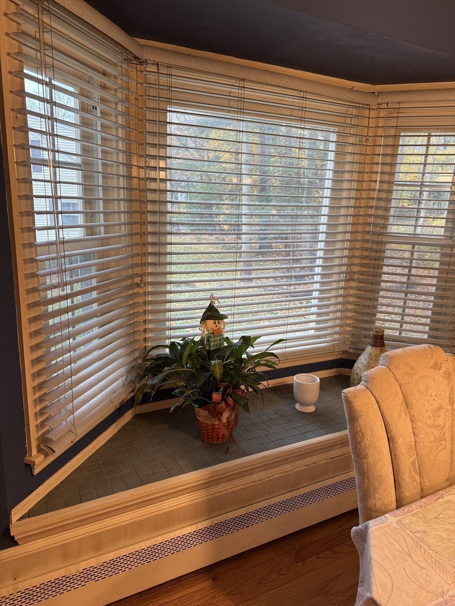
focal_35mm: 24
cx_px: 228
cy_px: 303
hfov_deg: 56.8
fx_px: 421
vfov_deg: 71.6
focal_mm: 6.76
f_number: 1.78
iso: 200
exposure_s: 1/60
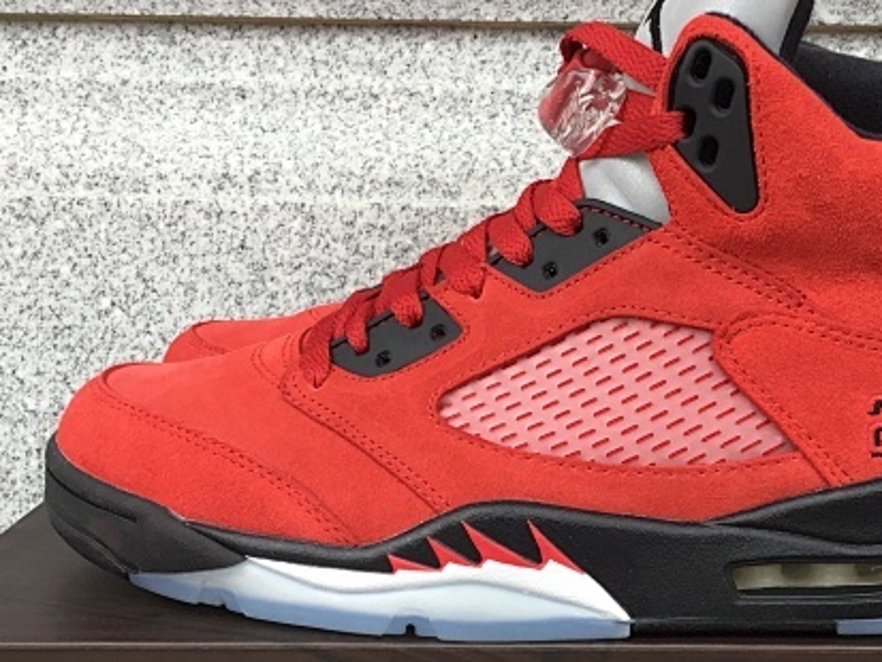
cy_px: 491
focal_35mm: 60
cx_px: 581
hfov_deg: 31.9
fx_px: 1529
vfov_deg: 24.2
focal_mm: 3.3
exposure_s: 1/100
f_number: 2.4
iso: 32
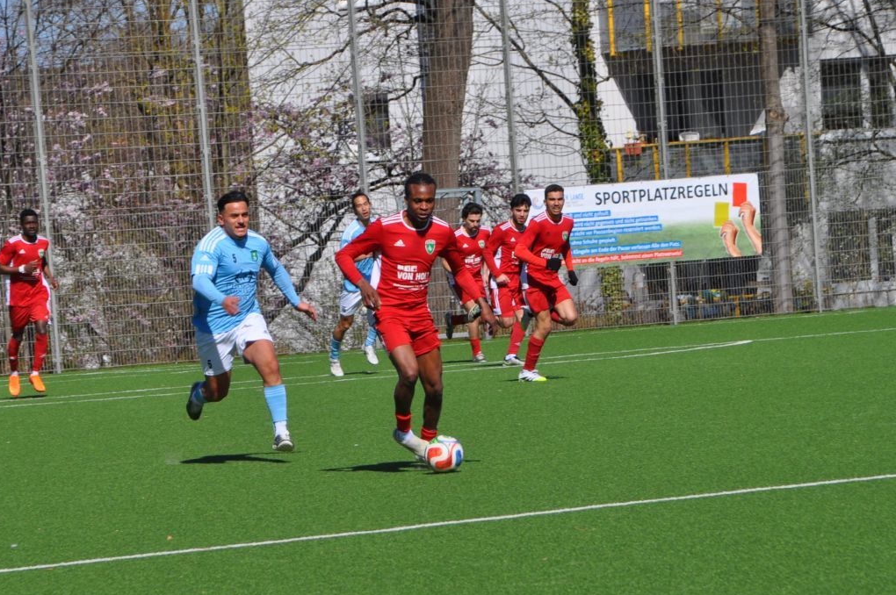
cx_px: 402
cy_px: 404
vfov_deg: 5.1
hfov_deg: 7.7
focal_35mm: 269
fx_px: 6689
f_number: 10
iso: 200
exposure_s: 1/500
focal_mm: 122
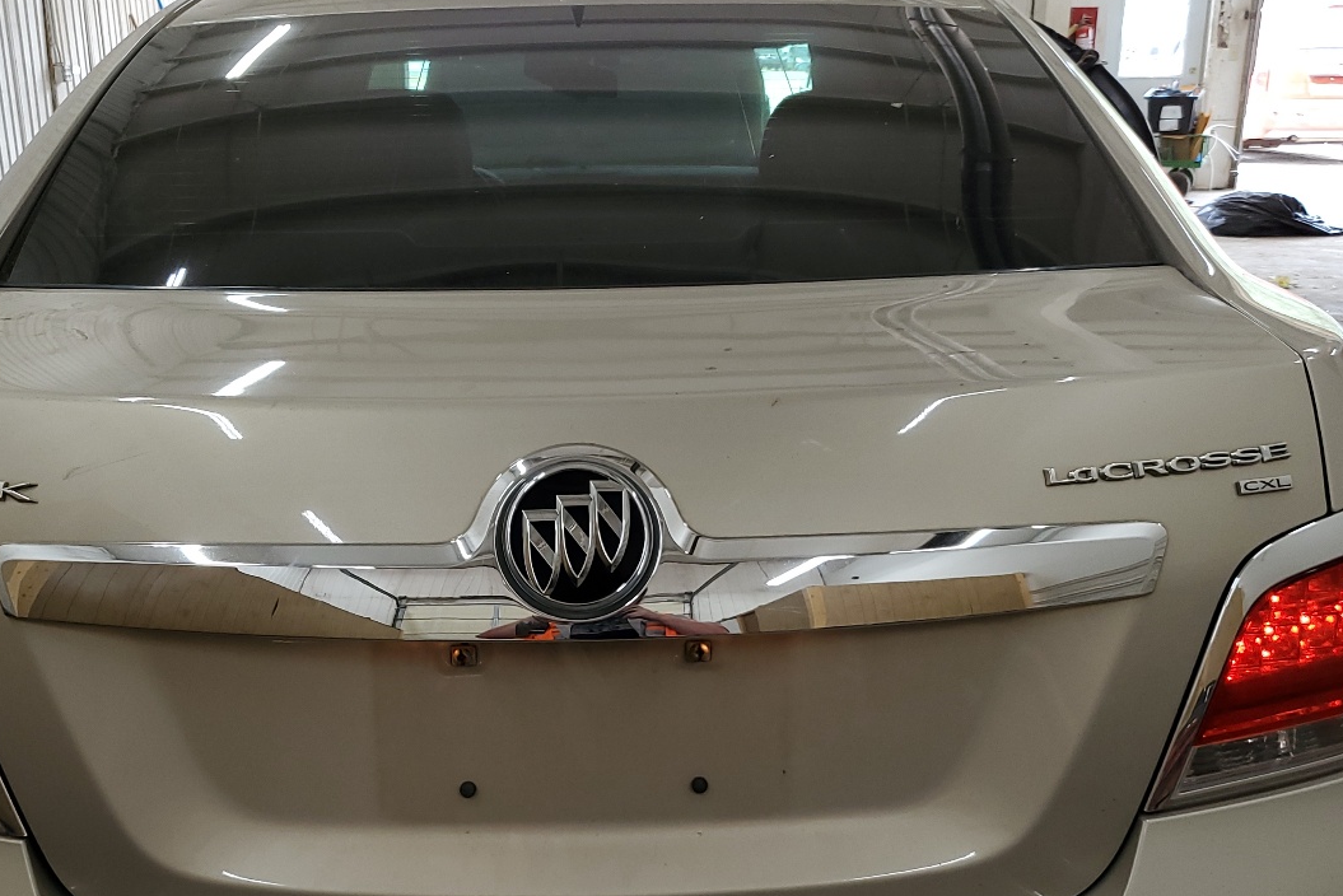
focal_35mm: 41
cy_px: 633
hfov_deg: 47.3
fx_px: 1530
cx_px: 597
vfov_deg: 32.2
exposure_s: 1/60.2
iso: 58
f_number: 1.5
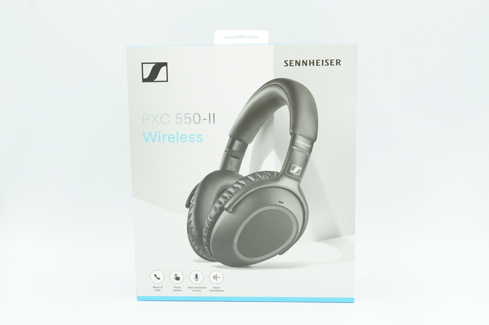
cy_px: 162
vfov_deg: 27.2
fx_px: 672
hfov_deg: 40.0
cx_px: 244
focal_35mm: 50
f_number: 8
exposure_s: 1/100
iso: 800
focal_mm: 33
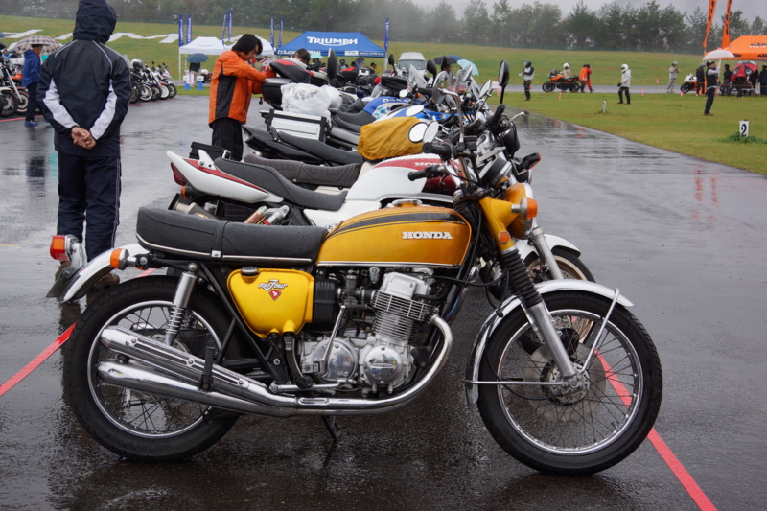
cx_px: 384
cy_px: 256
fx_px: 1086
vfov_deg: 26.5
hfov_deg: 38.9
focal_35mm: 51
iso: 100
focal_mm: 34
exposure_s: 1/100
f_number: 5.6
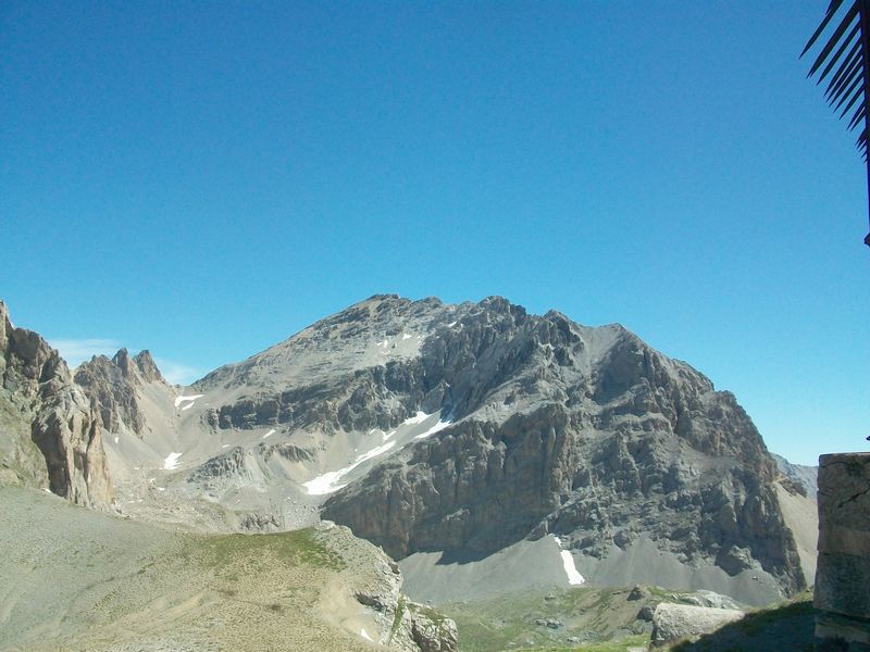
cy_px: 326
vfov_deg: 41.8
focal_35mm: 34
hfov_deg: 54.0
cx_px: 435
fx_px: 855
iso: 80
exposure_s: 1/400
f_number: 5.5
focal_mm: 5.7
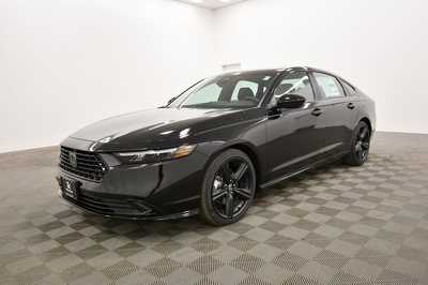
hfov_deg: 67.4
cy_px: 142
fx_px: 321
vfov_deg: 47.9
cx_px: 214
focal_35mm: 27
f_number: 5.3
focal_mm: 18
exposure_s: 1/125
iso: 1000
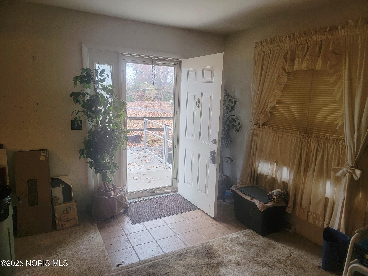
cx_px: 184
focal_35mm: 24
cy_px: 138
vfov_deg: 56.8
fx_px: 255
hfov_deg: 71.6
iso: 160
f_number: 1.8
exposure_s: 1/60.2
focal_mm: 6.7
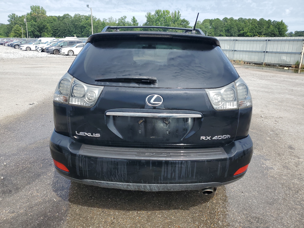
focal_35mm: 26
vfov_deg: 53.1
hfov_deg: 67.3
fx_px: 228
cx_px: 152
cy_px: 114
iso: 50
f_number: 1.5
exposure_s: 1/2000
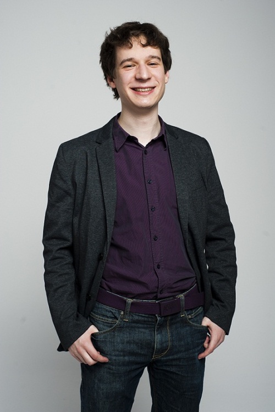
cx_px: 138
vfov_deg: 39.6
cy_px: 206
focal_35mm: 50
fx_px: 573
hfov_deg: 27.0
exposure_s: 1/125
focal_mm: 50
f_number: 5.6
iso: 100
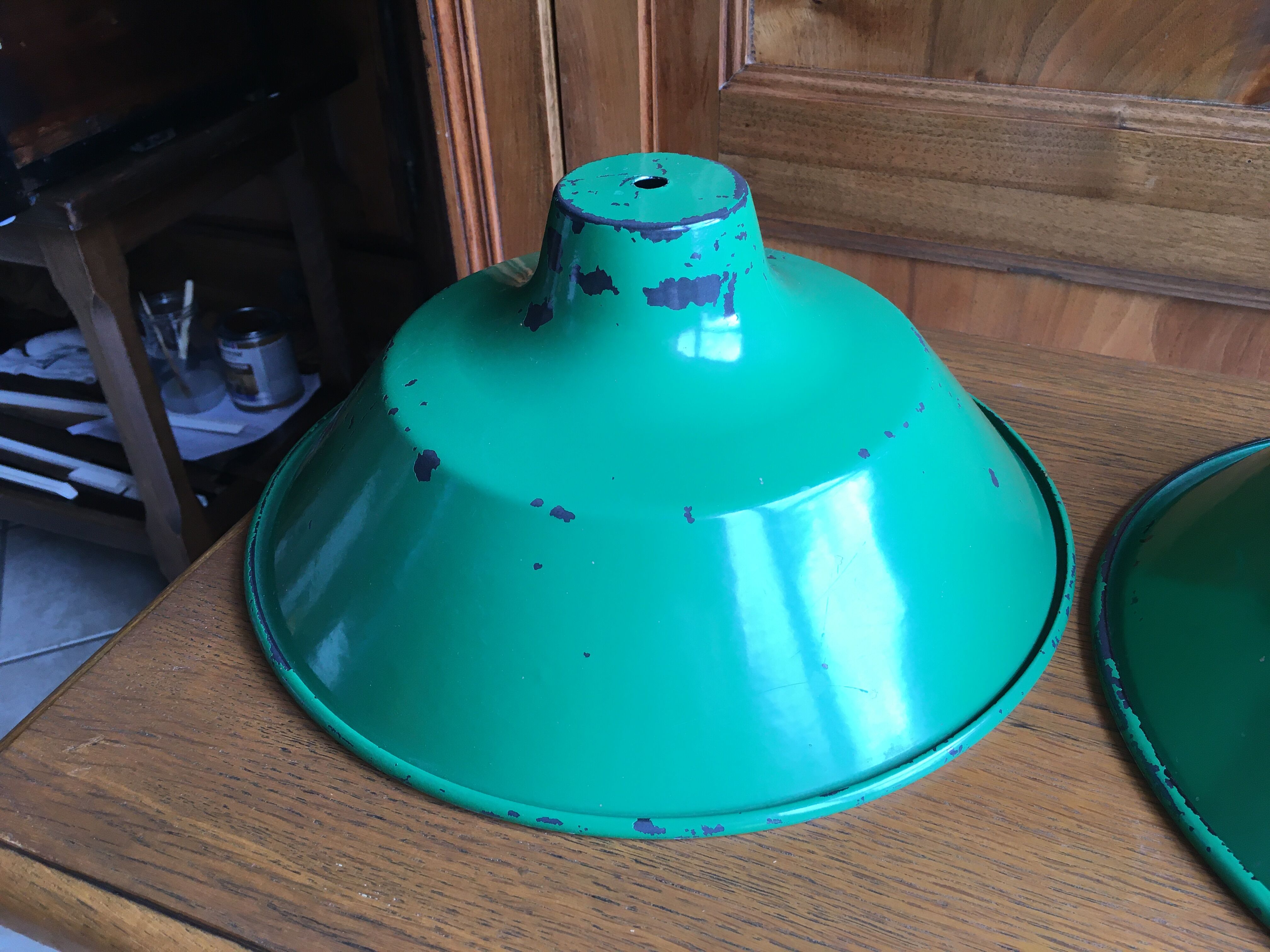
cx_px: 635
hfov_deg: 61.7
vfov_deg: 48.2
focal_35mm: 29
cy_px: 476
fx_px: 1064
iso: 32
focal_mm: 4.15
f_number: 2.2
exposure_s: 1/33
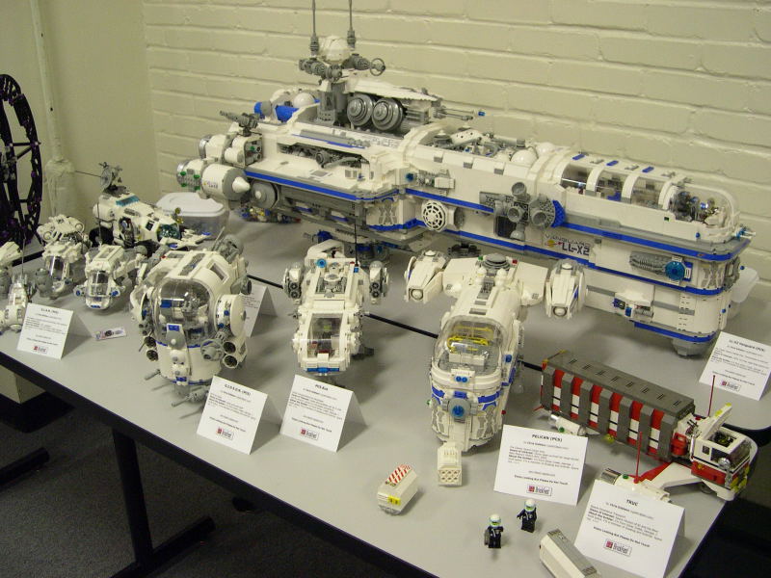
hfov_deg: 49.0
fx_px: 846
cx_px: 386
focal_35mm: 38
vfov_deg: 37.7
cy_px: 289
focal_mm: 8
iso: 400
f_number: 2.8
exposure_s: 1/39
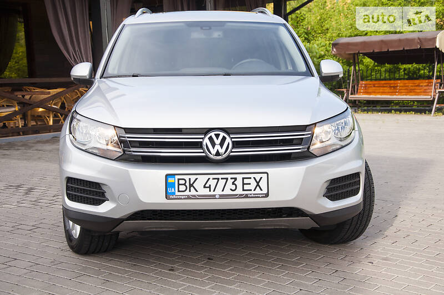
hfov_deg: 37.9
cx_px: 222
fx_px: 647
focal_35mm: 52
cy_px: 148
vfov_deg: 25.7
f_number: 5.6
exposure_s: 1/1000
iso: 100
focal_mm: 35
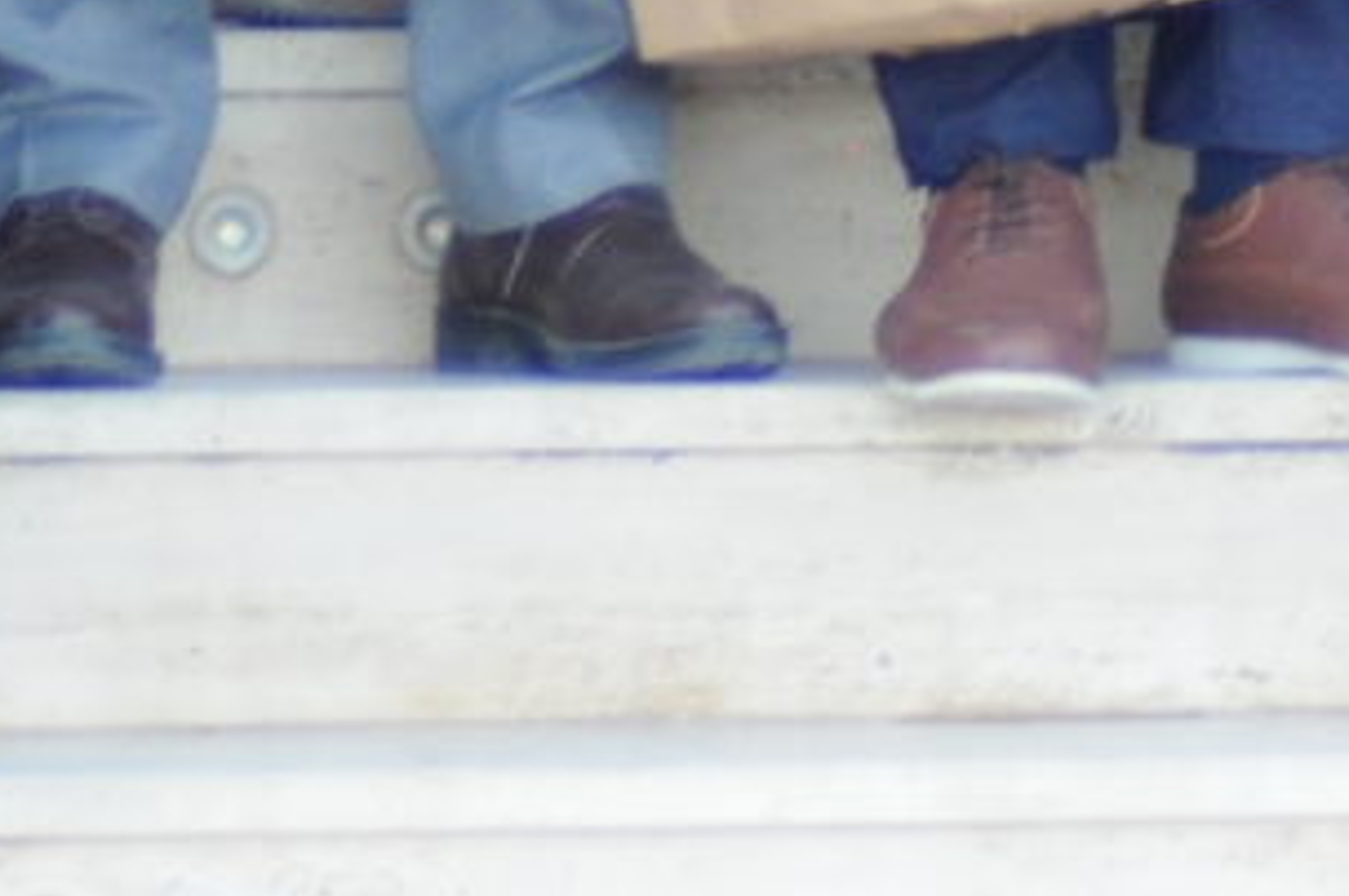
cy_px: -1411
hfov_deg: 2.9
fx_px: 26464
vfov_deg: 1.9
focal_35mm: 707
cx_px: 581
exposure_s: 1/160
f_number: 4
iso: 400
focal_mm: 70
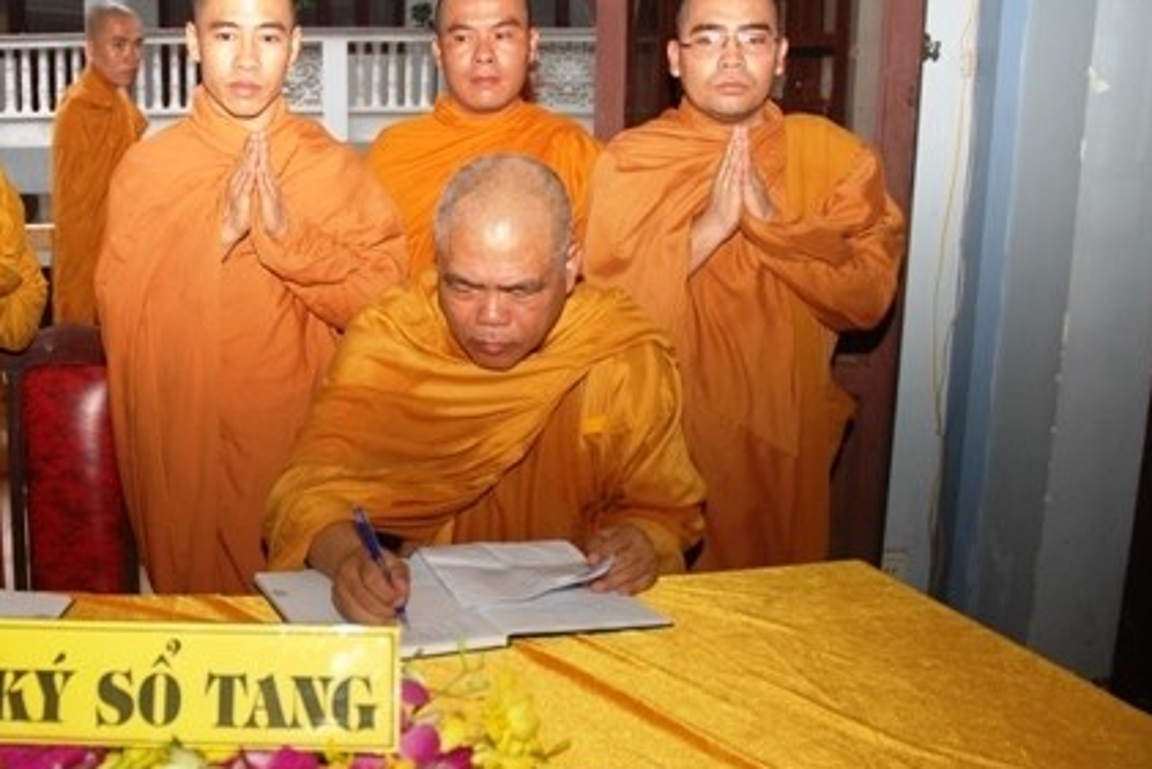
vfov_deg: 32.6
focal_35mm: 41
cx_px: 304
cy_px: 449
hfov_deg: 45.9
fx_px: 1312
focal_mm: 18
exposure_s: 1/60
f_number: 4
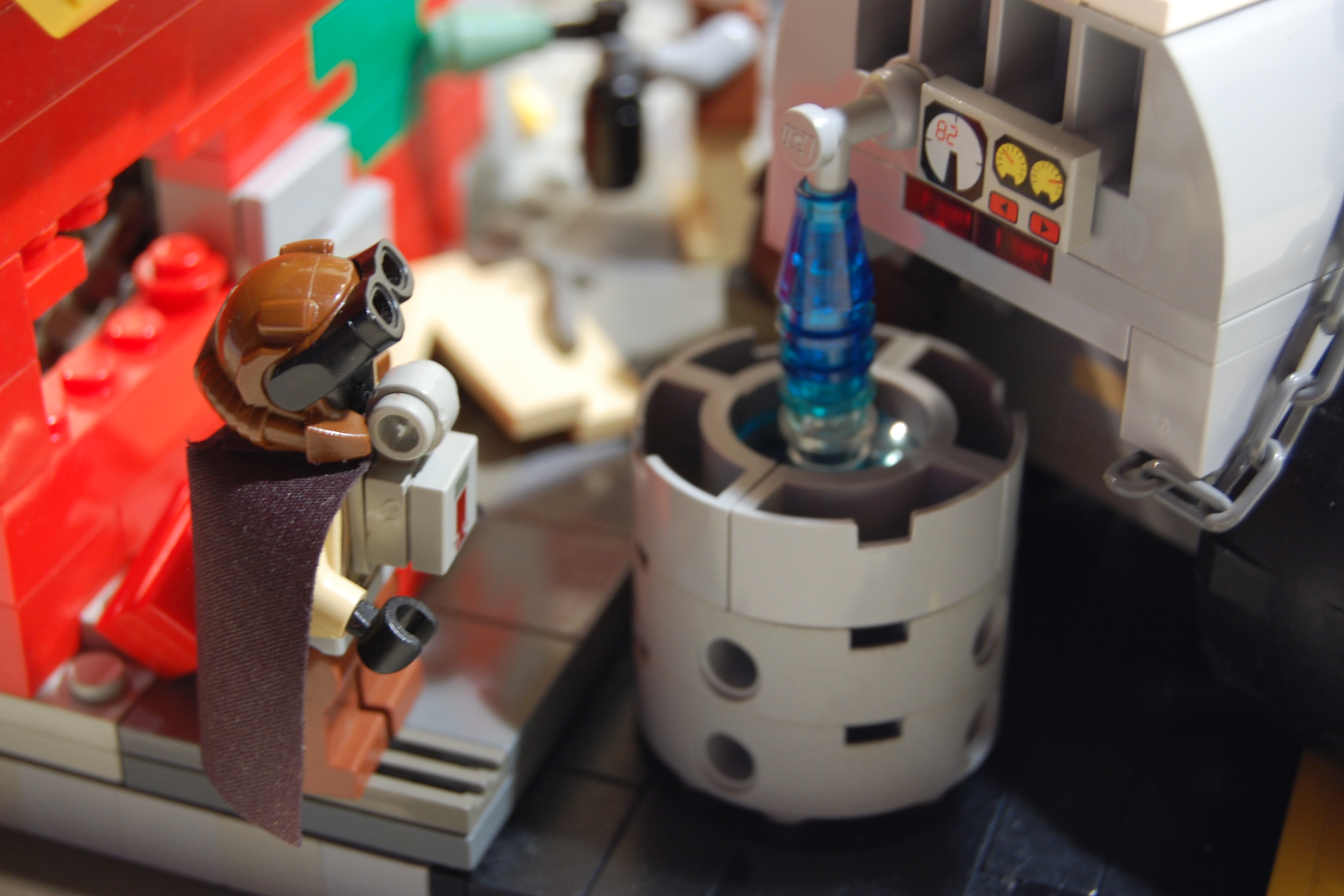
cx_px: 678
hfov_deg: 27.7
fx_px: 2725
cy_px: 443
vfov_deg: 18.7
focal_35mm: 73
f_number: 7.1
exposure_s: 1/4
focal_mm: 48
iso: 400
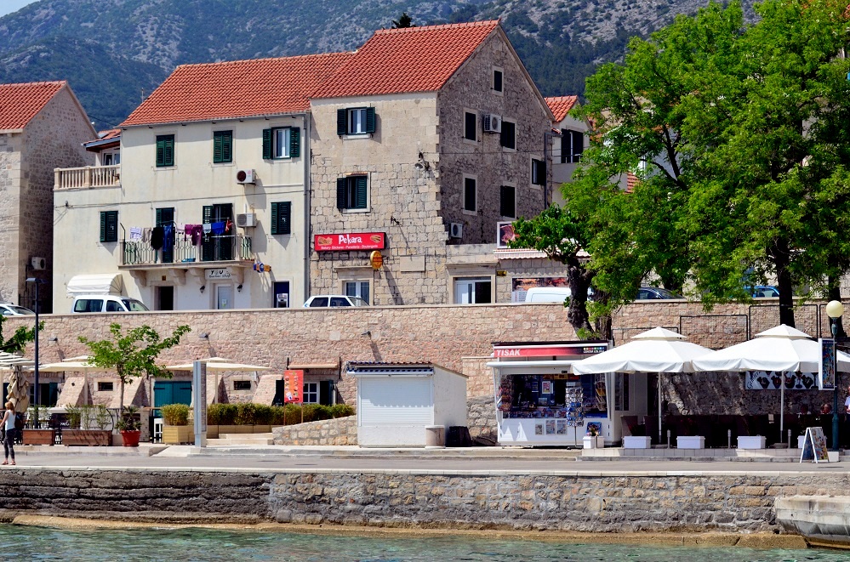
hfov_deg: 19.5
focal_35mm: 105
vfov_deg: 13.0
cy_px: 281
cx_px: 425
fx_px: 2473
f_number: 6.3
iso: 1100
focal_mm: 70
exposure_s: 1/8000
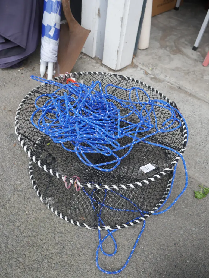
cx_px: 104
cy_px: 139
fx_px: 241
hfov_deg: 46.8
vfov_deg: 59.9
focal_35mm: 30
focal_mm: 15
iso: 200
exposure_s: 1/200
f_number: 5
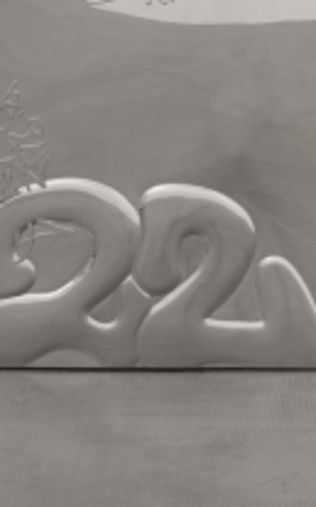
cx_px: 218
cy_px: -181
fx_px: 2030
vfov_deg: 13.6
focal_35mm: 147
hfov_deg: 8.9
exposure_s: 1/125
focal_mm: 62.4
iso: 100
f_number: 11
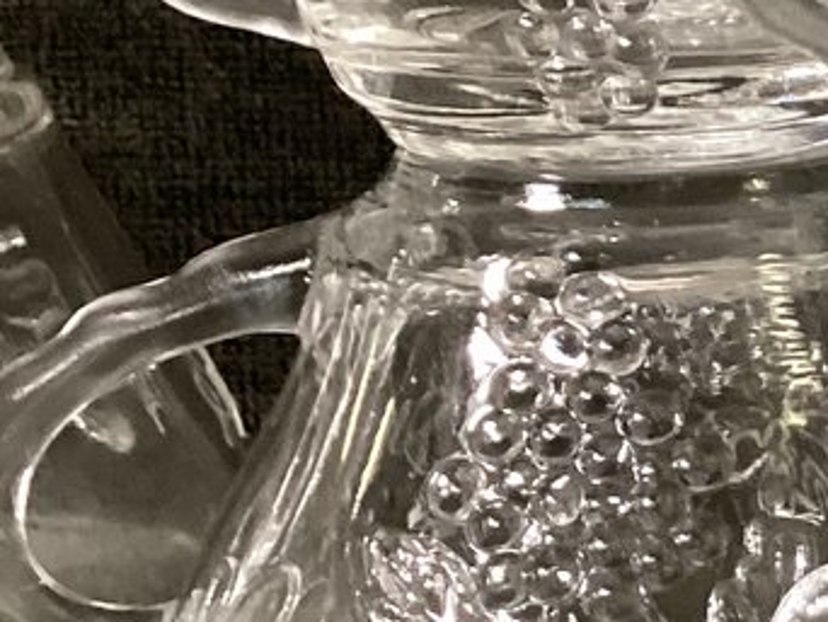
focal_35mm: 137
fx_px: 3279
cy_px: 229
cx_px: 1502
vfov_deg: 10.8
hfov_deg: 13.0
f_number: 2.4
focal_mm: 3.3
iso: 250
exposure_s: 1/40
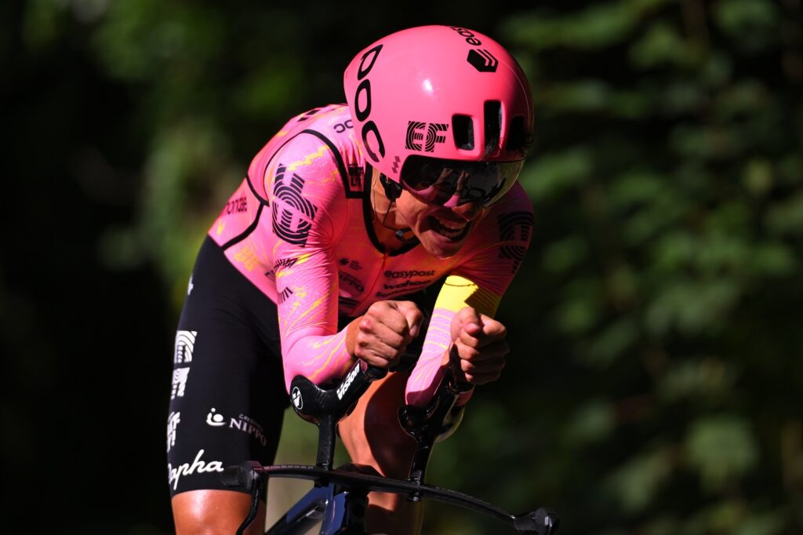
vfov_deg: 3.1
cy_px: 268
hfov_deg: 4.6
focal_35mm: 450
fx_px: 10034
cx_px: 402
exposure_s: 1/4000
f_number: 3.2
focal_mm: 300
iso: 250
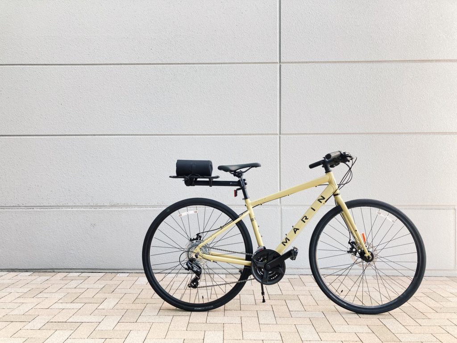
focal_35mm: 28
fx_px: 370
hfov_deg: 63.4
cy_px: 172
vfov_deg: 49.7
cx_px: 228
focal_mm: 3.99
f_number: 1.8
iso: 20
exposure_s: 1/138
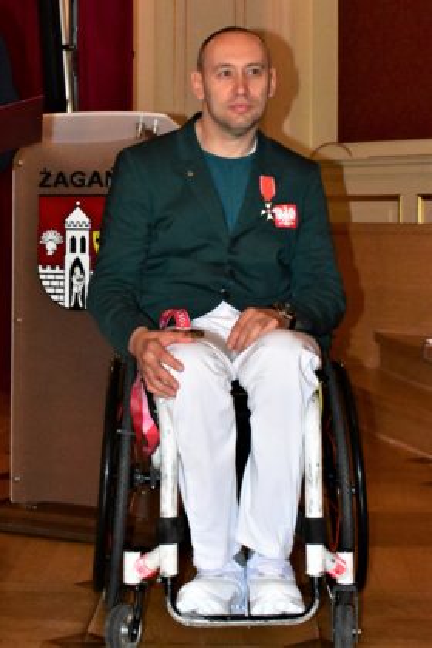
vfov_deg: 38.9
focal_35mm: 51
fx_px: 918
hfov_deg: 26.5
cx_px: 216
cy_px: 324
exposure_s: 1/200
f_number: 8
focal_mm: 34
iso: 8000
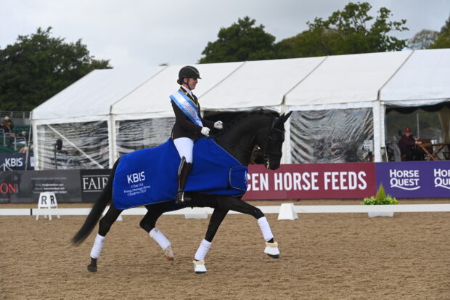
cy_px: 150
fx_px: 1250
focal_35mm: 100
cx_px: 225
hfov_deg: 20.4
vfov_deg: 13.7
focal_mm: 100
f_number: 4
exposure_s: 1/6400
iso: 1250
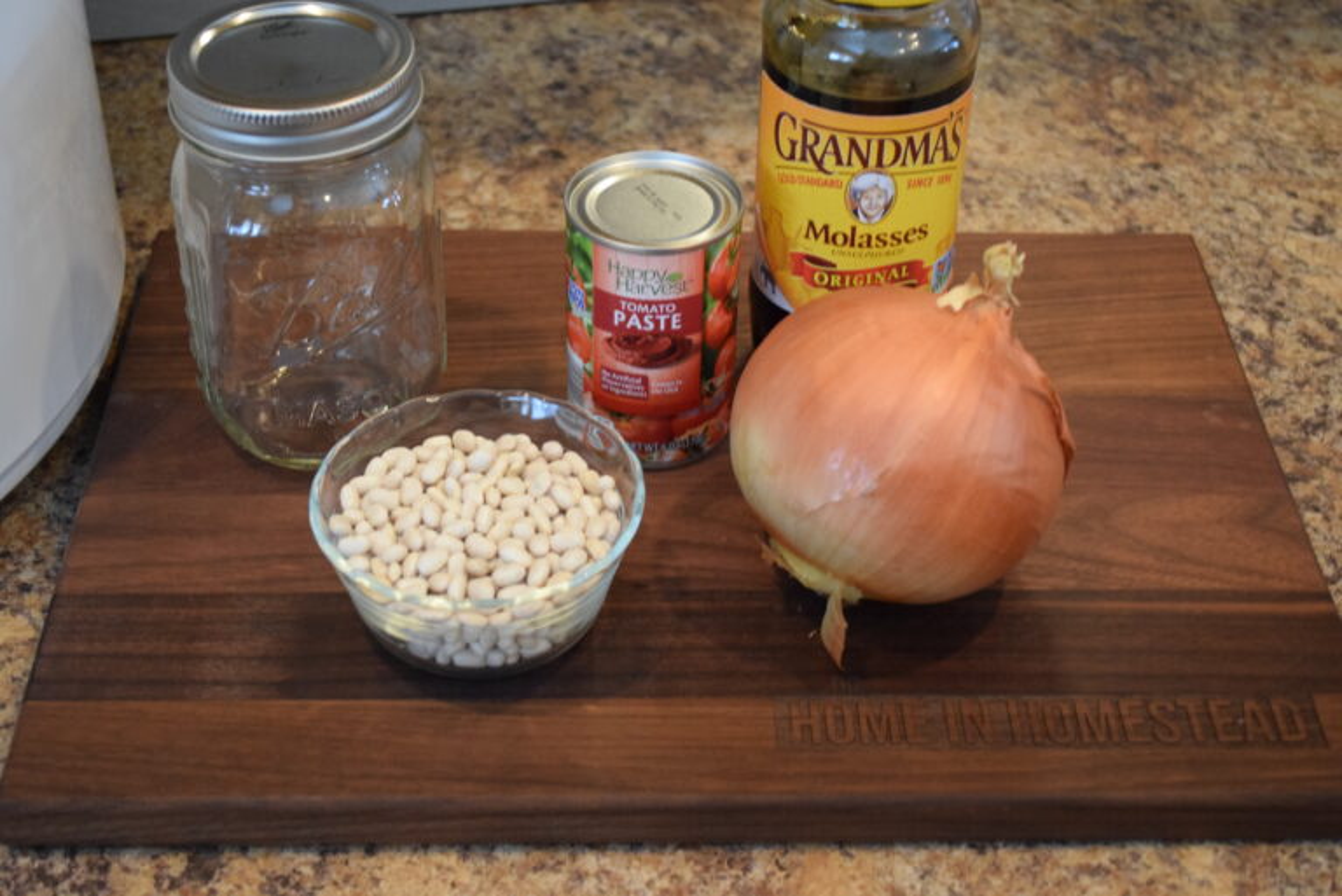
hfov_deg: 35.0
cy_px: 448
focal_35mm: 57
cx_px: 671
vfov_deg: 23.8
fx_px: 2126
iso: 3200
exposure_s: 1/60
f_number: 5
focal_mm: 38
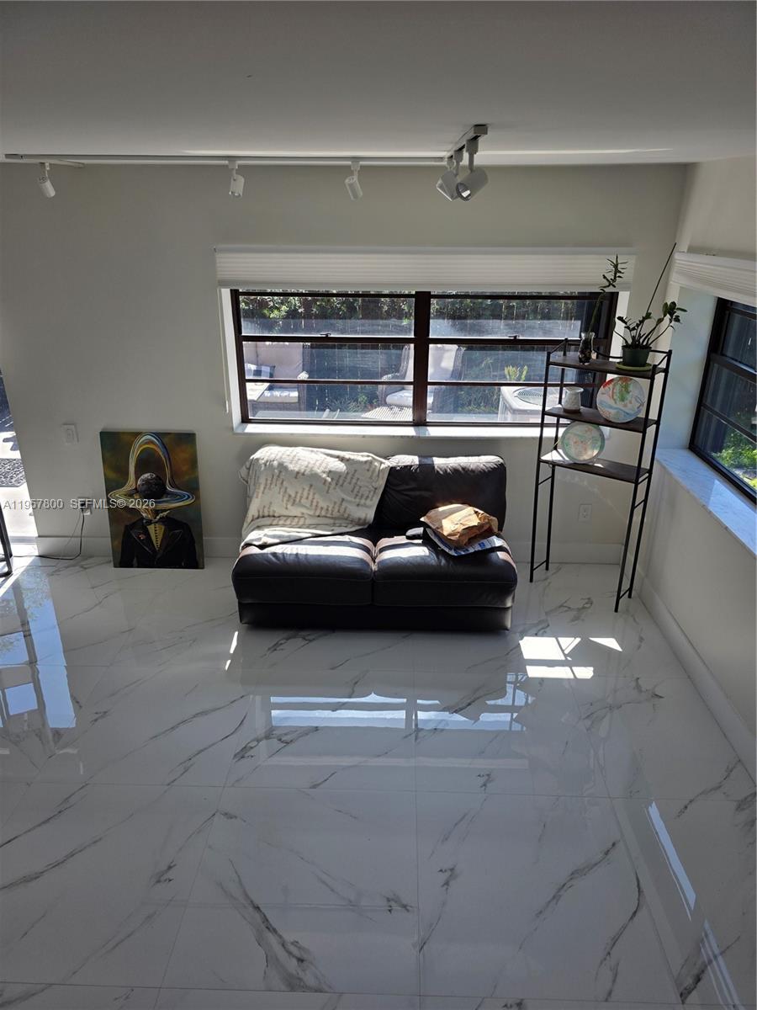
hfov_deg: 58.9
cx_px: 378
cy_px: 505
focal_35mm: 23
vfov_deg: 73.9
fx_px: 671
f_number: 1.7
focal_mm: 6.3
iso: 80
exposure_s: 1/1384
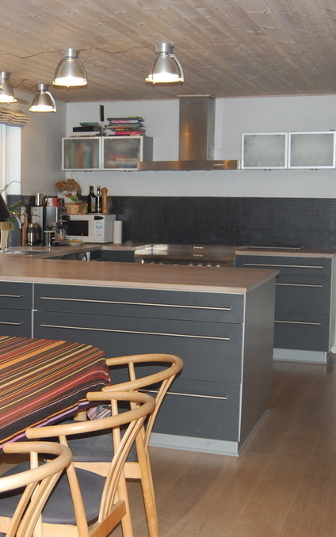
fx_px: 879
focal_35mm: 60
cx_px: 27
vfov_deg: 34.0
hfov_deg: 21.1
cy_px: 268
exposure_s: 1/60
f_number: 4
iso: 400
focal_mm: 26
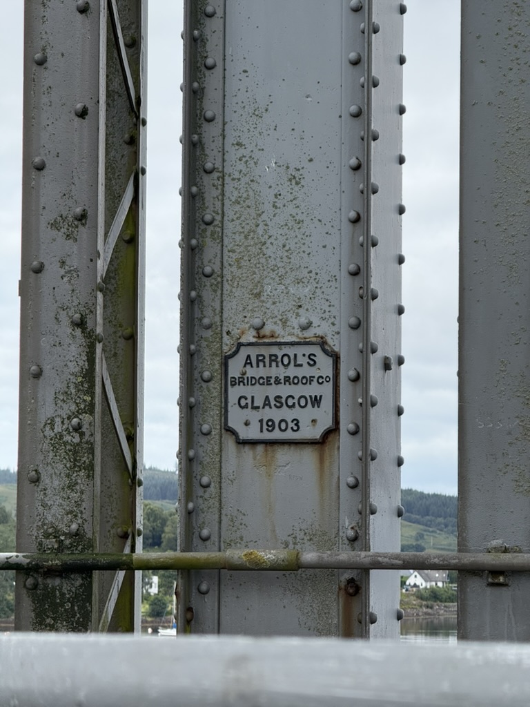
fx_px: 2450
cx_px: 265
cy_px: 354
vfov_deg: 16.4
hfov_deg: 12.3
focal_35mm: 120
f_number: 2.8
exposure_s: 1/820
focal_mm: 15.66
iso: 64
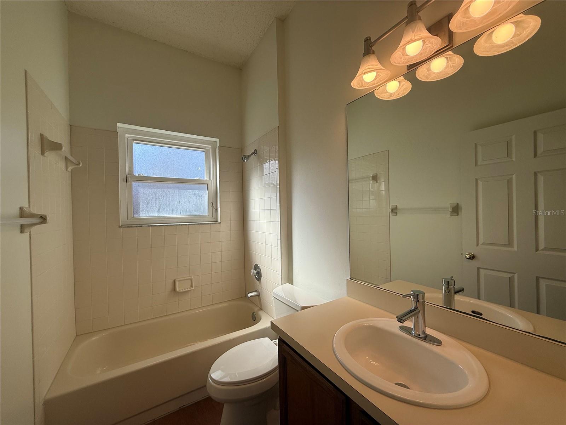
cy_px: 212
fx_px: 229
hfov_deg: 102.1
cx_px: 283
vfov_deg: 85.7
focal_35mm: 14
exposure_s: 1/405
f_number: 2.2
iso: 50
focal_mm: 2.22
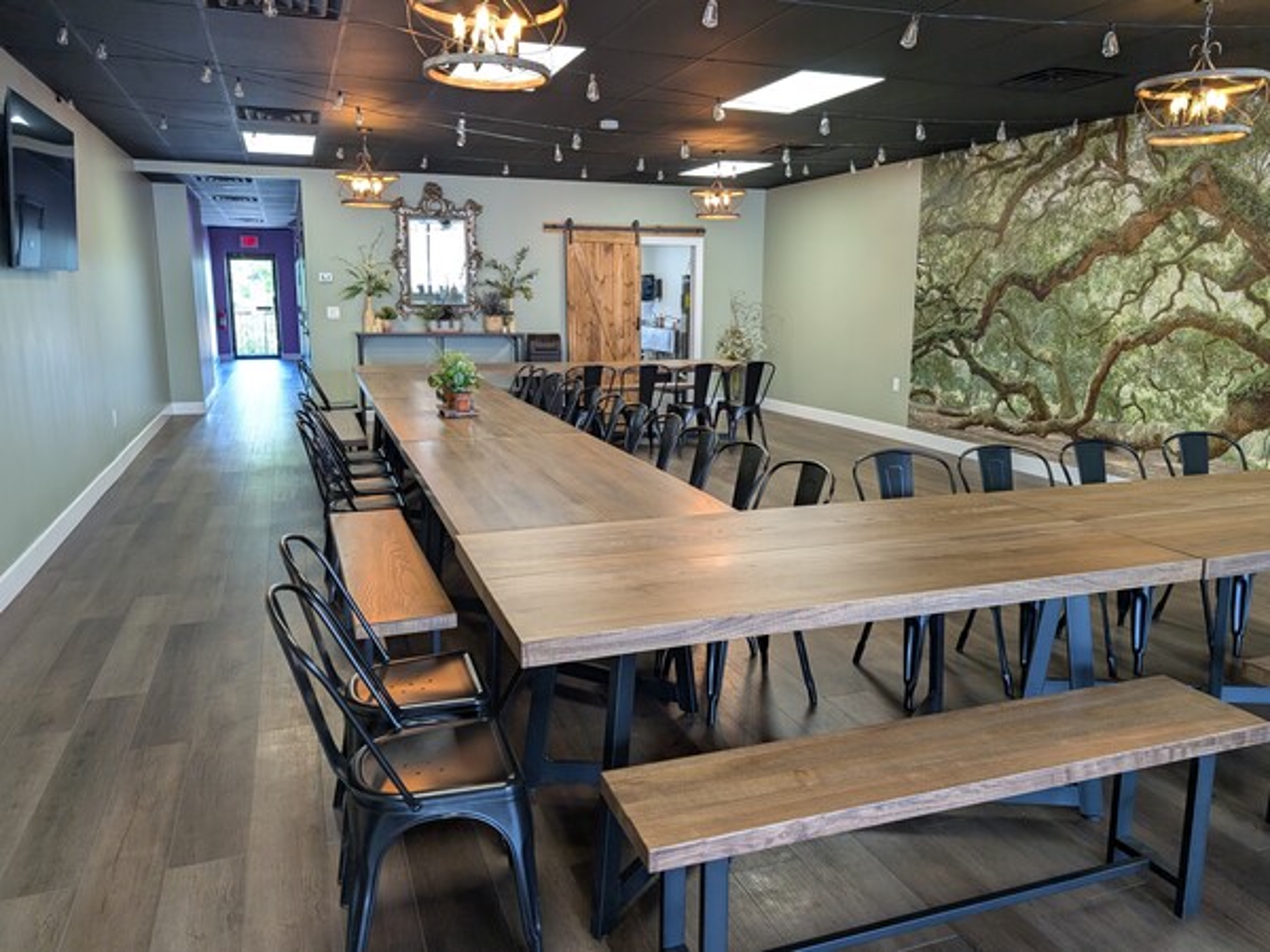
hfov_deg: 71.6
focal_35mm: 24
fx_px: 881
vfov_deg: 56.8
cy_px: 476
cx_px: 635
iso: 87
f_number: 1.68
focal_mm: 6.9
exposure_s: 1/60
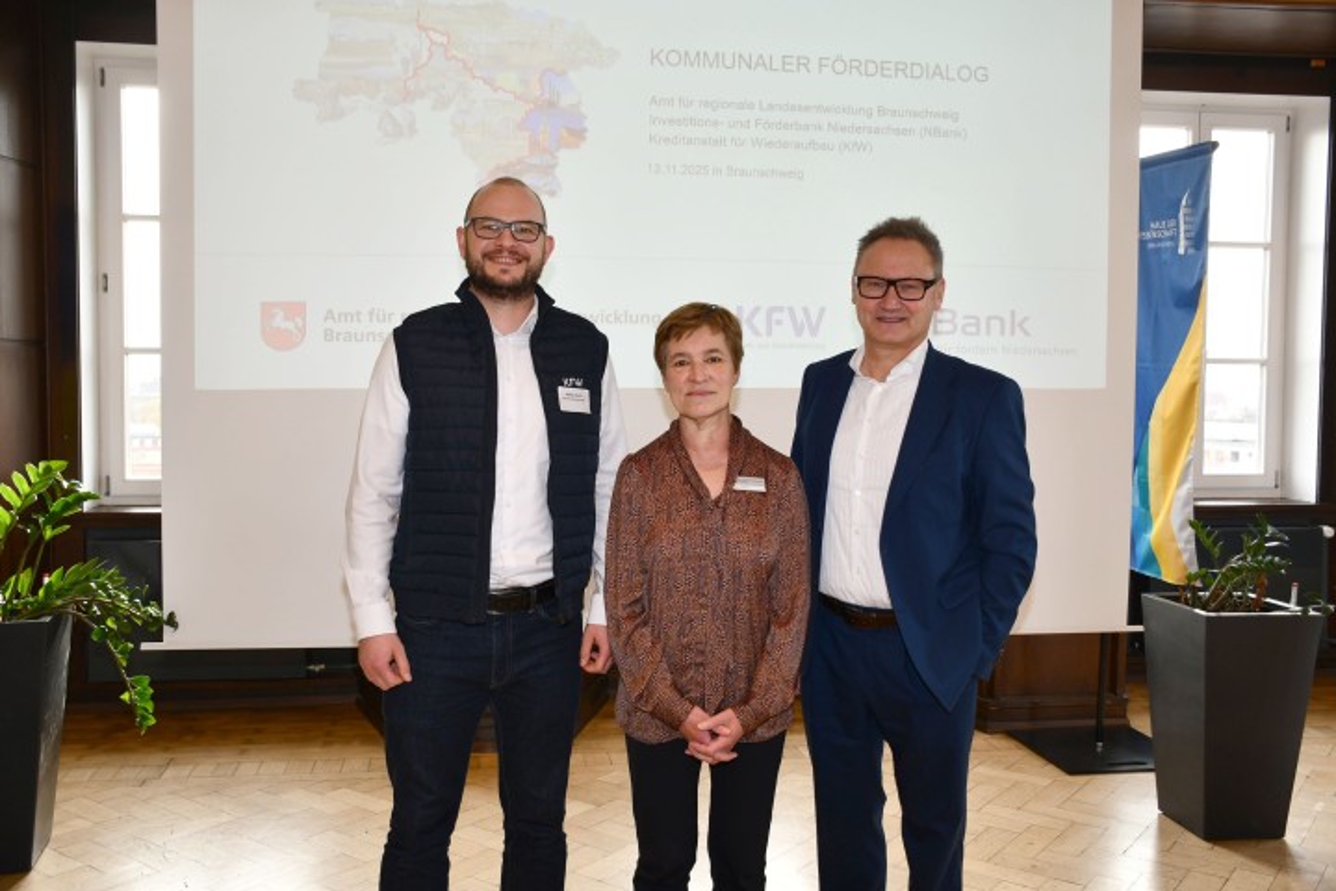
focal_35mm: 33
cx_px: 668
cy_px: 446
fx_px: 1225
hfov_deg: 57.2
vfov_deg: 40.0
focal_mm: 22
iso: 200
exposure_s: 1/60
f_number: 4
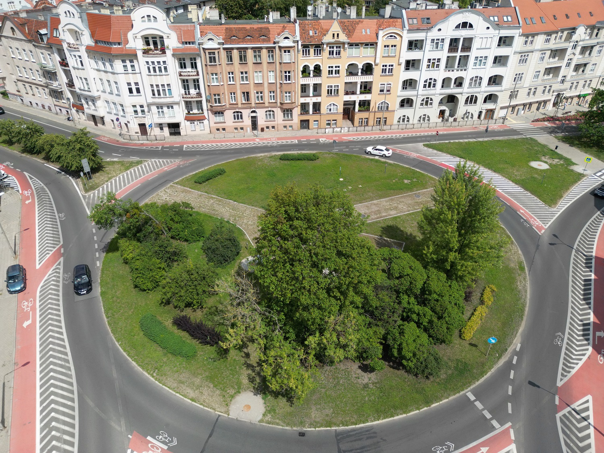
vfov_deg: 56.8
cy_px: 226
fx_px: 419
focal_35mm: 24
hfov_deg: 71.6
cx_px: 302
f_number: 1.7
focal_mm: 6.72
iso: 130
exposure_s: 1/4000
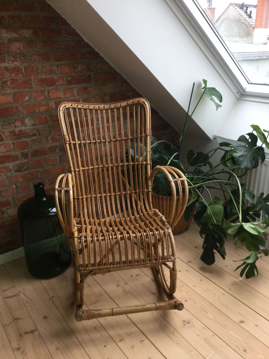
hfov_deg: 45.4
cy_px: 180
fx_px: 321
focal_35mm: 31
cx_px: 134
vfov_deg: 58.4
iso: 50
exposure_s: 1/33
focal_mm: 3.3
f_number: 2.4
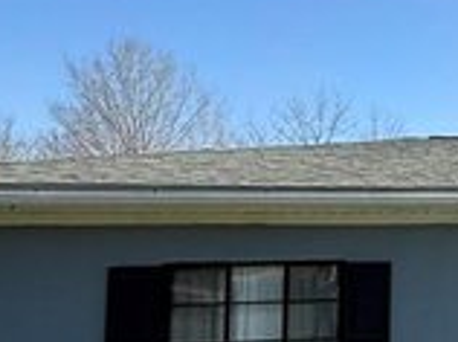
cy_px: 178
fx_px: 740
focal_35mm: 56
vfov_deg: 26.0
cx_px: 555
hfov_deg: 29.4
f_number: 2.2
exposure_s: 1/1745
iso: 50
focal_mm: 2.22
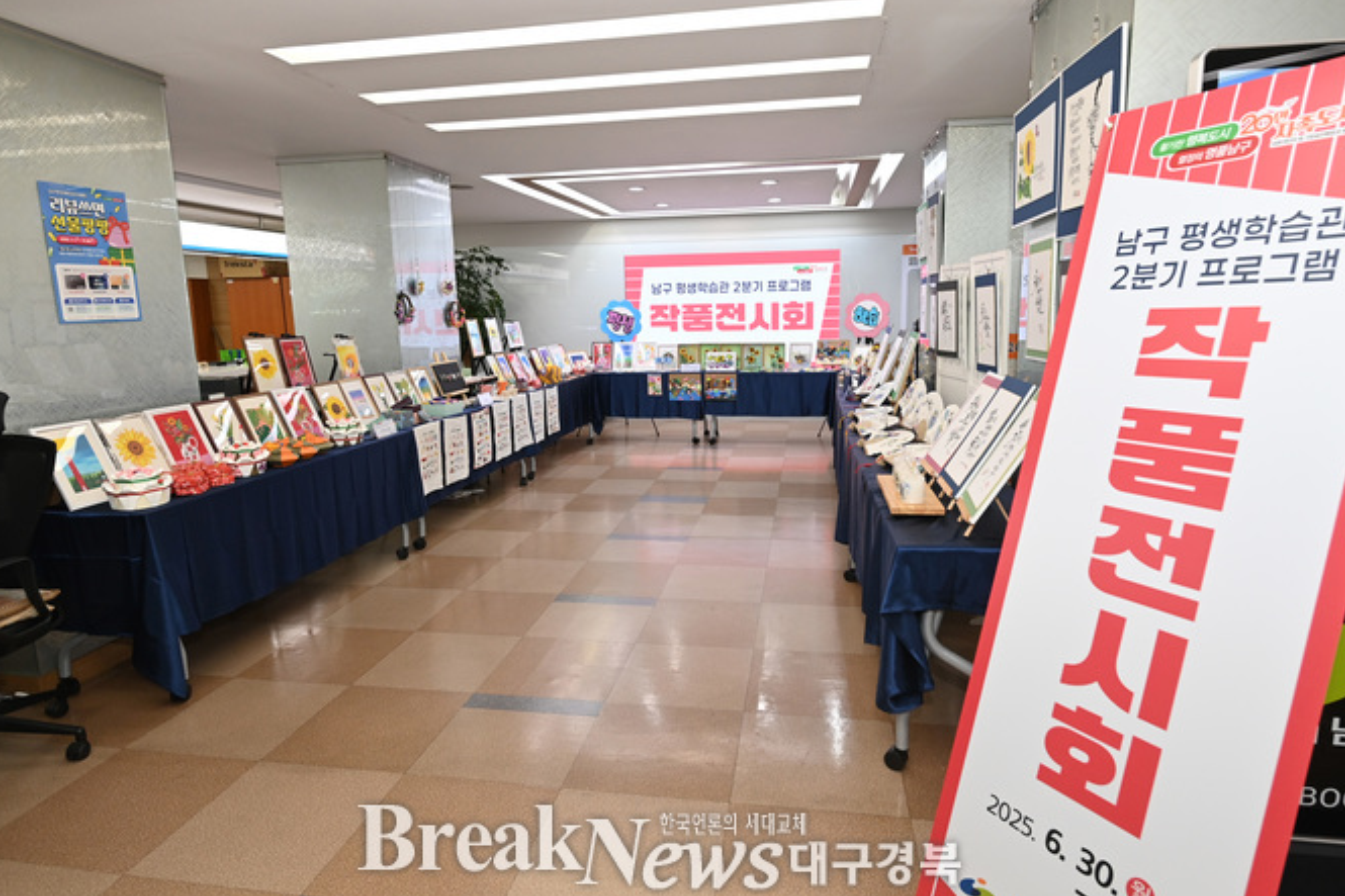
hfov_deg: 84.0
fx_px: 747
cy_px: 444
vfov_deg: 61.9
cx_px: 663
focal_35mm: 20
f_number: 7.1
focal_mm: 19
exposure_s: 1/160
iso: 1600
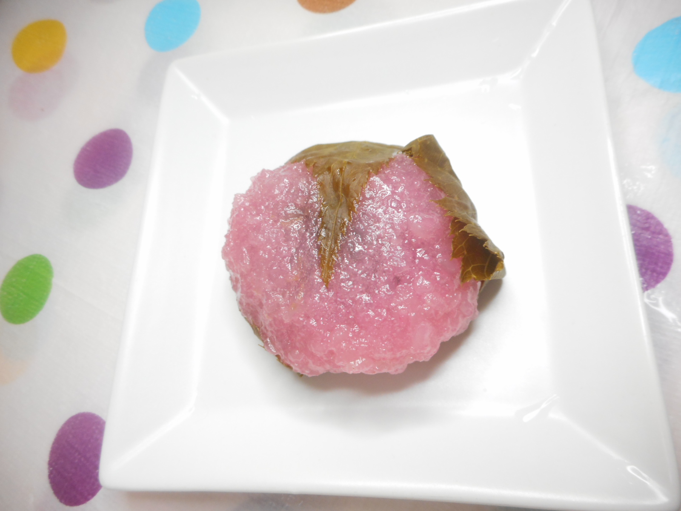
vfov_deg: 54.9
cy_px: 256
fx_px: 492
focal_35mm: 25
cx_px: 340
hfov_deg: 69.4
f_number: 3.7
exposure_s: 1/30
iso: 140
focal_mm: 4.5
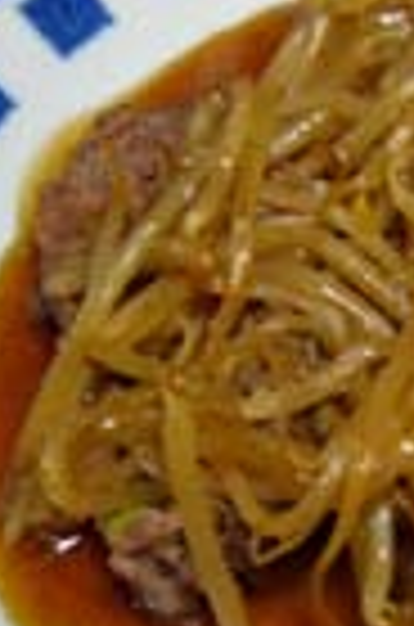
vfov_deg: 22.2
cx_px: 540
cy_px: 299
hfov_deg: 14.2
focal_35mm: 92
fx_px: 1595
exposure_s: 1/8
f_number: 2.8
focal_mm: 5.8
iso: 80
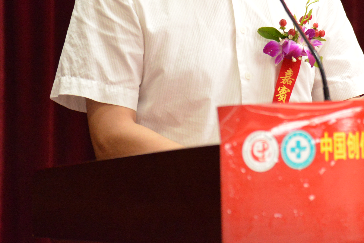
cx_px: 264
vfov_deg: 5.3
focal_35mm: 259
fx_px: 2620
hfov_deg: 7.9
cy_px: -9
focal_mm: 120
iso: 5000
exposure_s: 1/250
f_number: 4
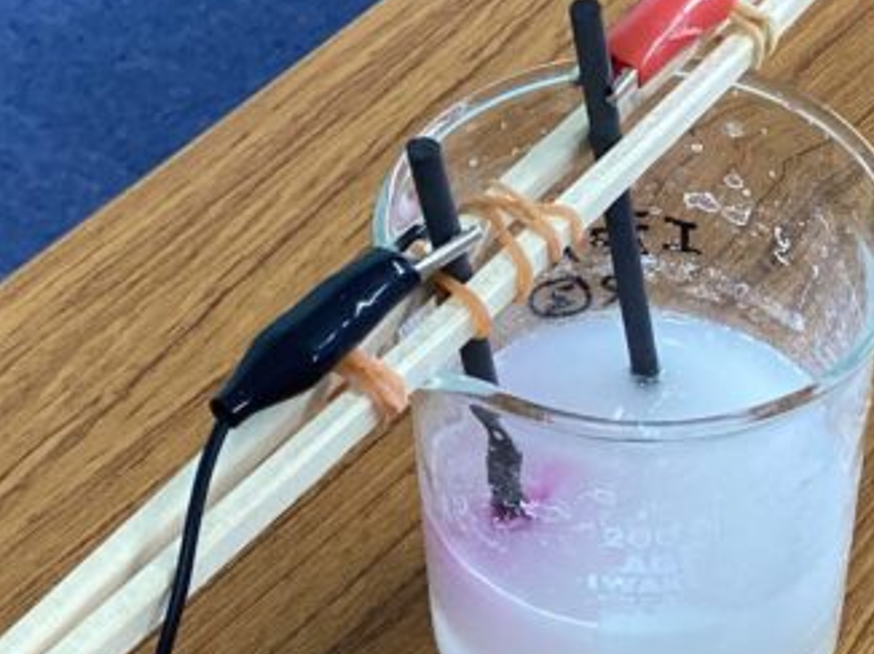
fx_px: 1917
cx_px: 727
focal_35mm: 76
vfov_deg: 19.2
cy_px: 508
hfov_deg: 25.1
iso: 125
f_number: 2.4
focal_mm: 3.3
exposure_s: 1/60
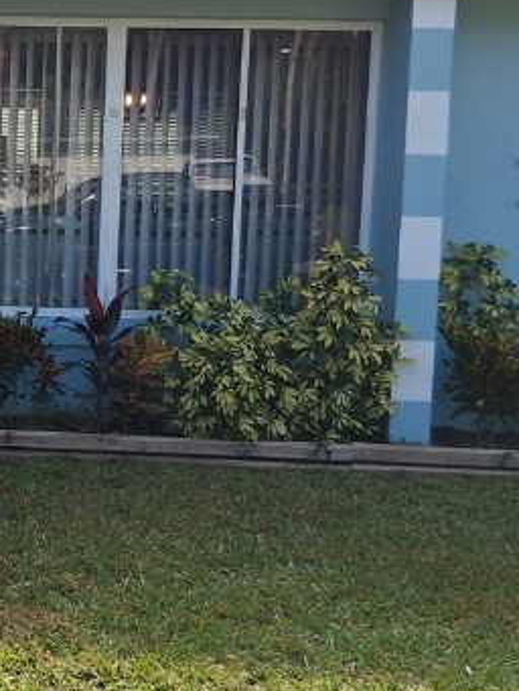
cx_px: -130
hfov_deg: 17.8
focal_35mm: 78
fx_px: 1558
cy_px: 310
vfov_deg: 25.0
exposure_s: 1/434
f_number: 1.8
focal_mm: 3.98
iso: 25
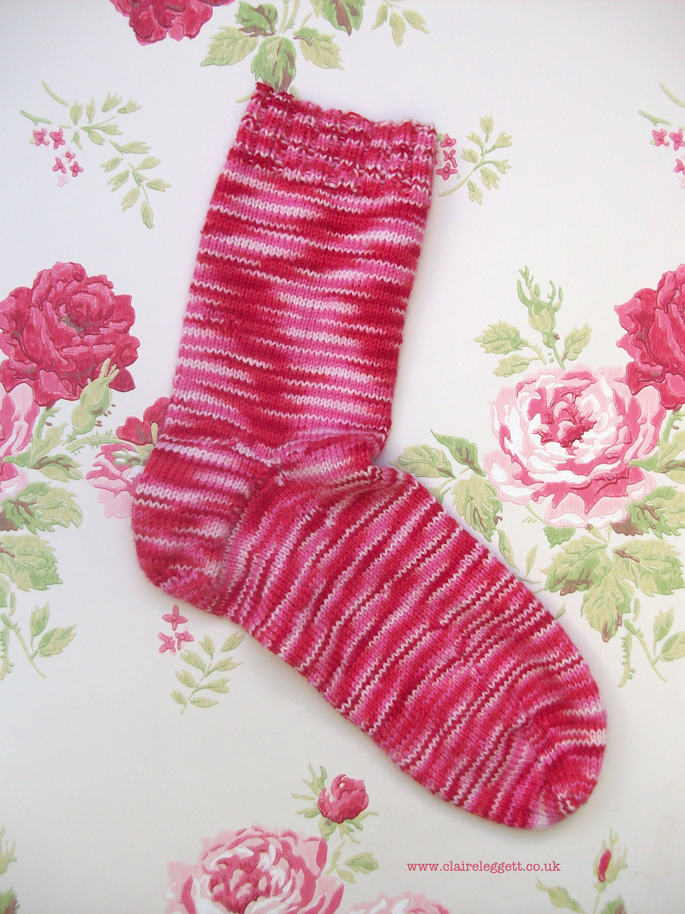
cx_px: 342
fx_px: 897
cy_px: 457
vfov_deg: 54.0
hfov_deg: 41.8
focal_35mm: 34
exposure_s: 1/125
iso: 64
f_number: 2.8
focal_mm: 5.7
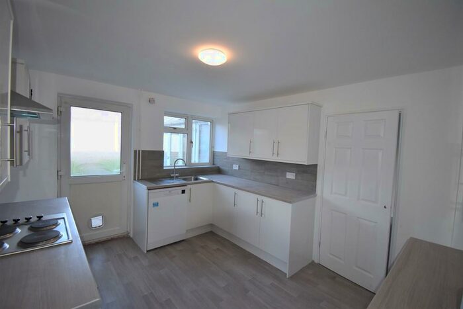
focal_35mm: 15
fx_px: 193
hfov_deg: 100.4
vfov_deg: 77.4
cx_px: 232
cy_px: 154
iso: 450
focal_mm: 10
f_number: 5
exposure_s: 1/200
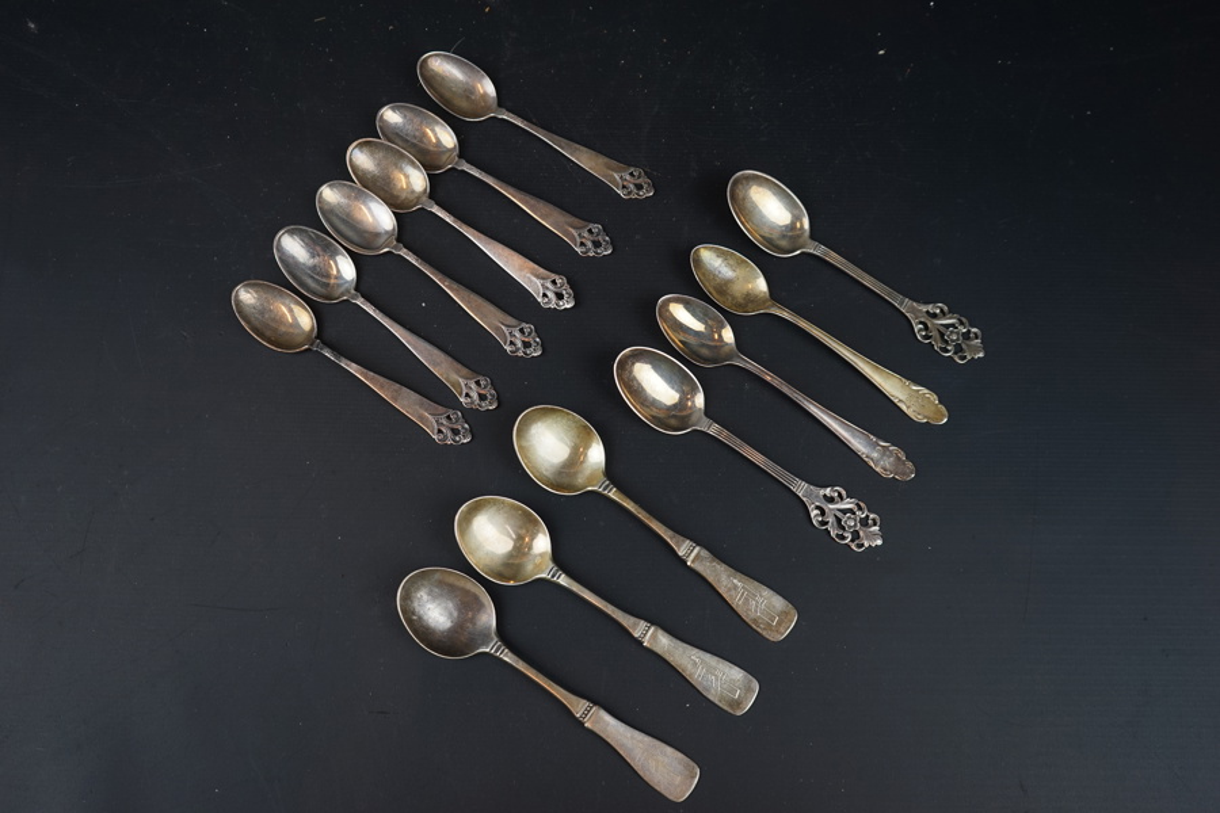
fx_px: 1152
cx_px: 610
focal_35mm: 34
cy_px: 406
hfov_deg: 55.8
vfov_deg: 38.9
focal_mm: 34
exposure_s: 1/60
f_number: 4.5
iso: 100
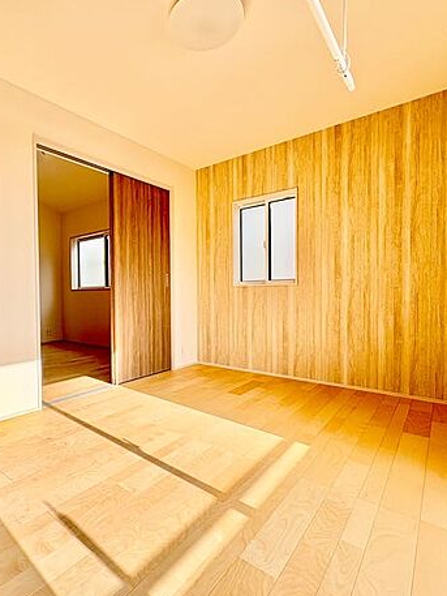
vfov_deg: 84.6
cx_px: 158
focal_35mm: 19
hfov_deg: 67.2
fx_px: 327
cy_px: 301
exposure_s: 1/278
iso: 40
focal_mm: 2.22
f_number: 2.2
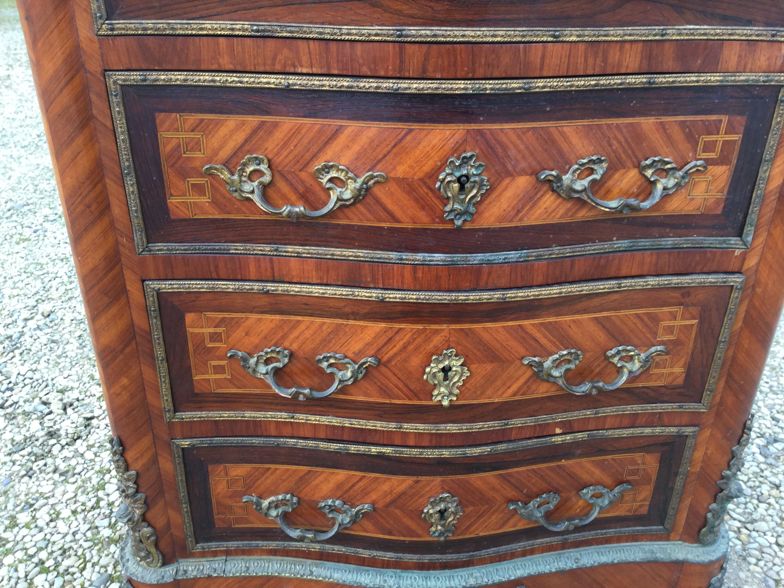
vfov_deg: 45.4
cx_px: 392
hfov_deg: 58.4
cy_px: 294
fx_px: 702
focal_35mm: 31
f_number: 2.4
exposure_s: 1/100
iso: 40
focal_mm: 3.3
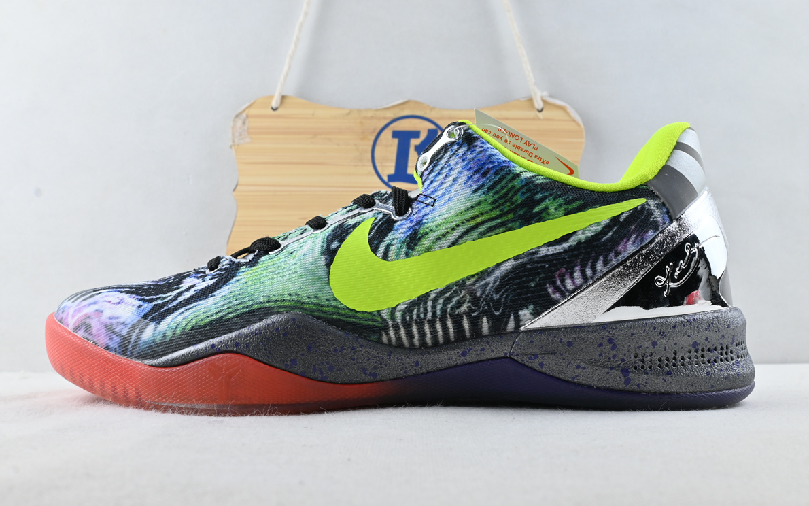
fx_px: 816
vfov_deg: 34.4
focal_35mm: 37
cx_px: 404
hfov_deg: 52.7
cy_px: 269
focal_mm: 24
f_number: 10
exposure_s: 1/13
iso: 100
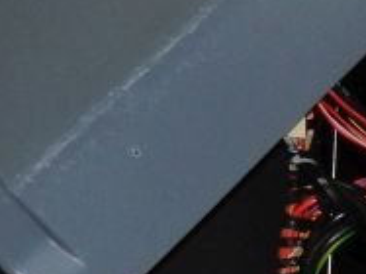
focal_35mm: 137
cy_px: 550
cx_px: 1000
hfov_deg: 11.0
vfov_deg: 10.0
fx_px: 1448
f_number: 3.7
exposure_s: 1/30
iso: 200
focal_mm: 4.5
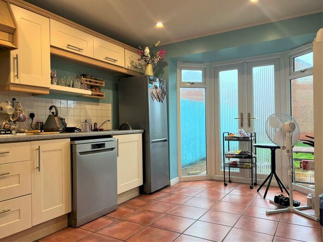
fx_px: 243
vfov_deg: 53.1
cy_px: 121
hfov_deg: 67.3
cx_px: 162
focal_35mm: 26
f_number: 1.5
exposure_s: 1/100
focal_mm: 5.7
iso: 80
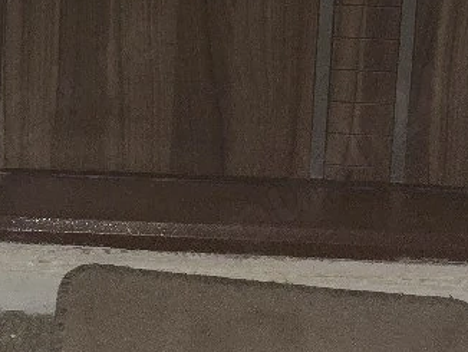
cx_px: 103
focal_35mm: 94
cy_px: -557
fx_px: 1272
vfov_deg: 11.9
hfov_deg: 20.6
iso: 125
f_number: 1.7
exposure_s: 1/21.5
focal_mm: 6.3
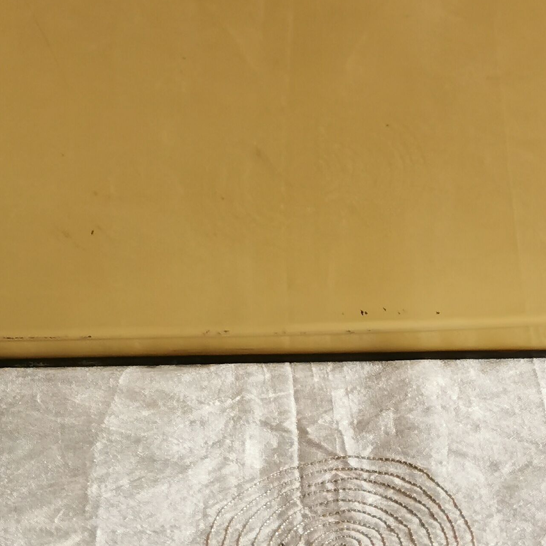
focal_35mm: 139
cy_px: -182
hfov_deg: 12.6
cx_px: 249
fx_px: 2480
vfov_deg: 12.2
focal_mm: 5.58
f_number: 1.8
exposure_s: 1/100
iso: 80
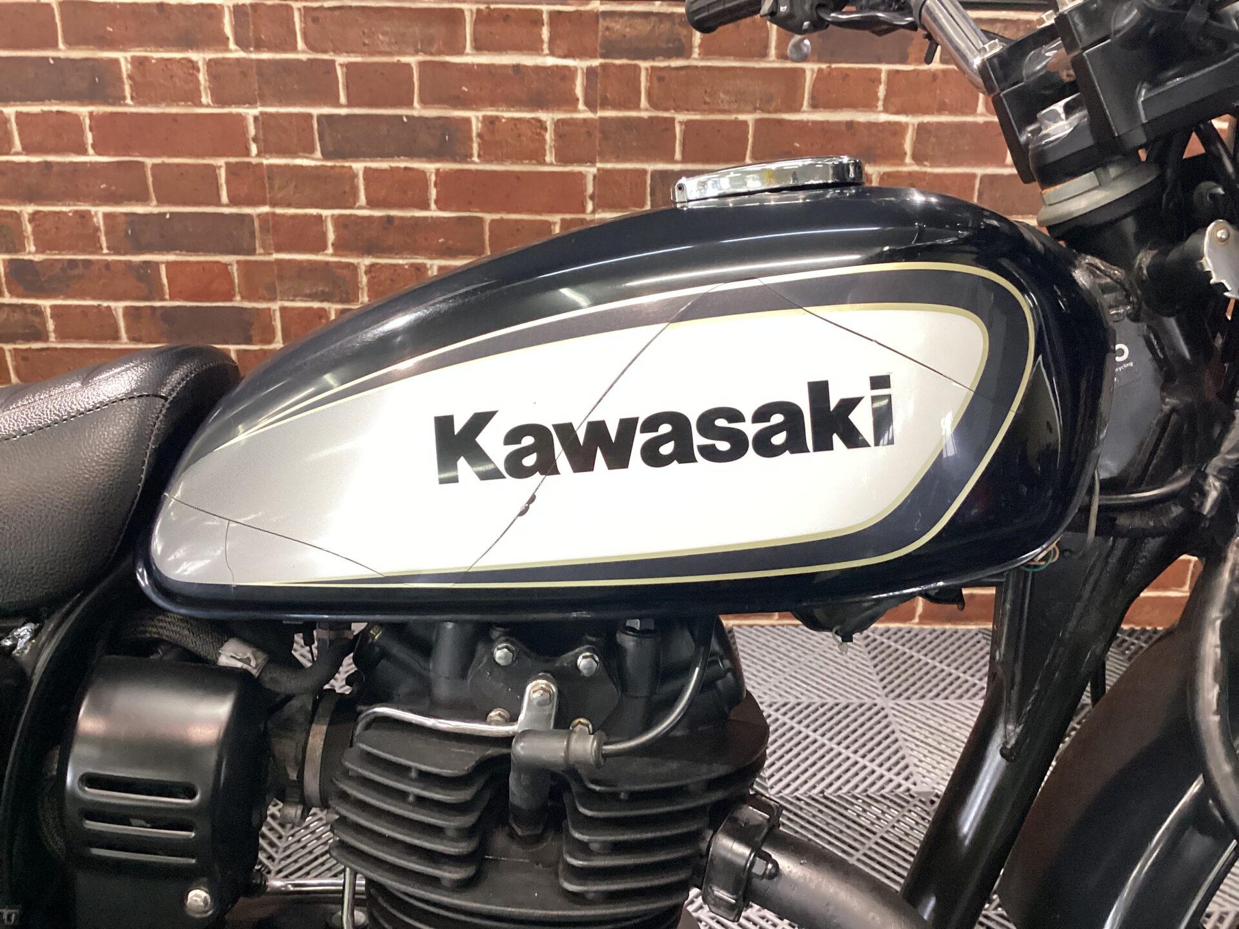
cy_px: 464
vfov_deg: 45.4
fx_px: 1110
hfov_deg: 58.4
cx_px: 620
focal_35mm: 31
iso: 200
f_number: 2.4
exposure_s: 1/60
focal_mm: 3.3
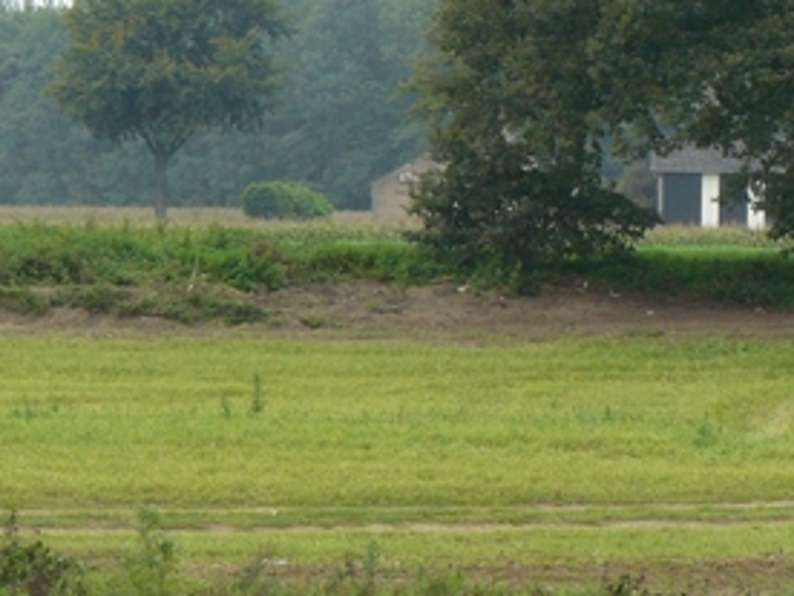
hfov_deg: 6.2
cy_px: -46
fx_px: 7340
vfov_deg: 4.6
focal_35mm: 320
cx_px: 834
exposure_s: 1/200
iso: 200
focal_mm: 24.6
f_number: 5
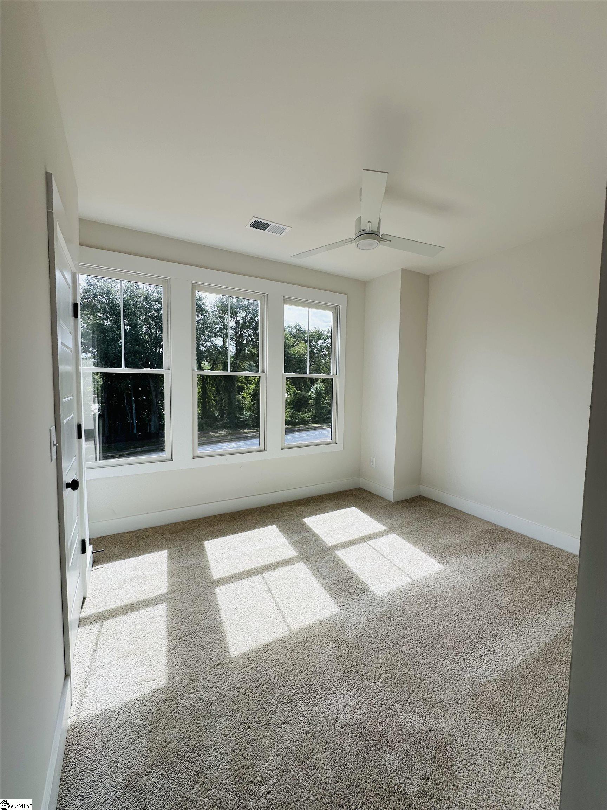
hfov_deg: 85.7
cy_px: 405
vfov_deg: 102.1
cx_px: 304
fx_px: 327
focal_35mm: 14
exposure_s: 1/861
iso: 40
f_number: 2.2
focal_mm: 2.22
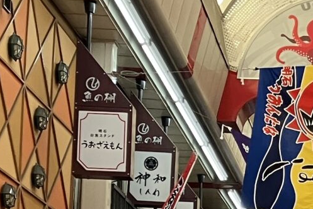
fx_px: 1304
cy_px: 398
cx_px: 467
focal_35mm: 150
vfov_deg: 8.7
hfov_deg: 13.0
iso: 80
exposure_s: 1/94
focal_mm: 3.99
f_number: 1.8
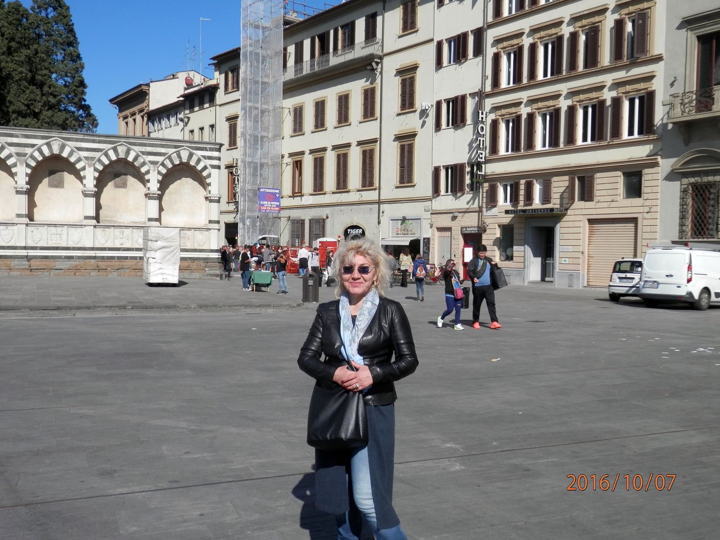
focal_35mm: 33
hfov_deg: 55.4
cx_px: 360
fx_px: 686
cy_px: 270
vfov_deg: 42.9
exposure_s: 1/160
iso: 80
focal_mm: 6
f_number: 9.7
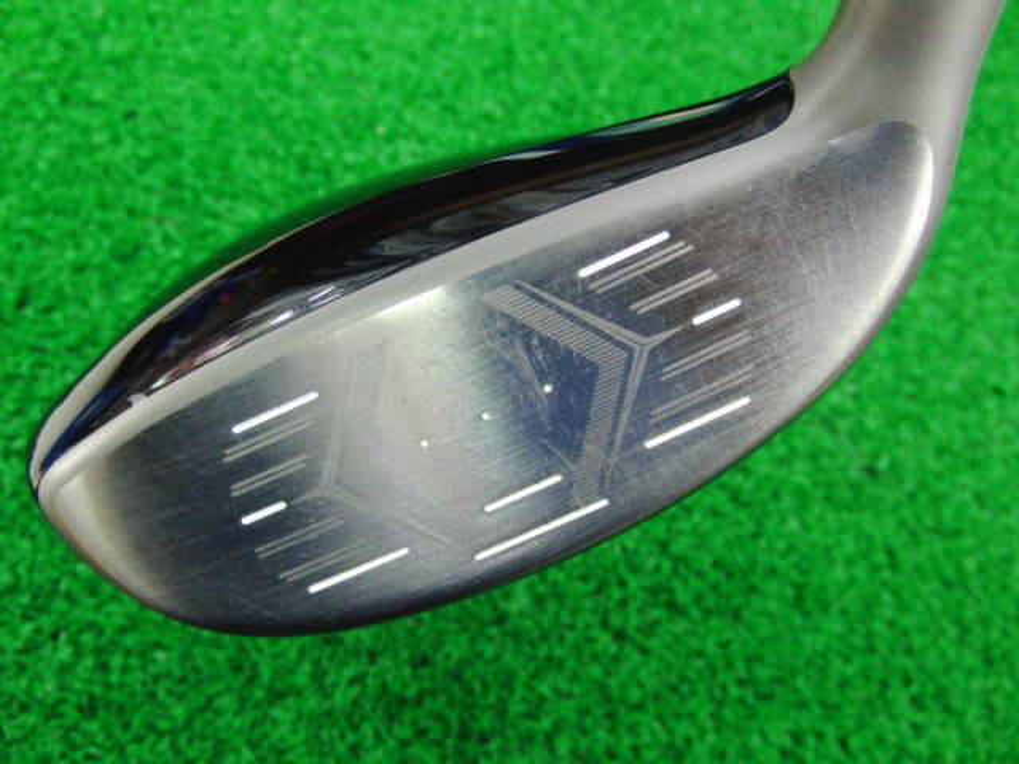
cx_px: 510
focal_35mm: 37
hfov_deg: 50.1
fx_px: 1089
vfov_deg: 38.7
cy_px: 382
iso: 400
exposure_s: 1/20
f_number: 3.6
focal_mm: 6.42
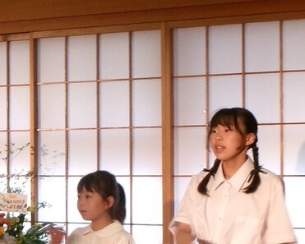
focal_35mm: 202
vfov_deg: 7.7
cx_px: -118
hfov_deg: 9.4
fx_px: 1824
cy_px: 166
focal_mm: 11.5
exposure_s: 1/30
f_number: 5.2
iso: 400
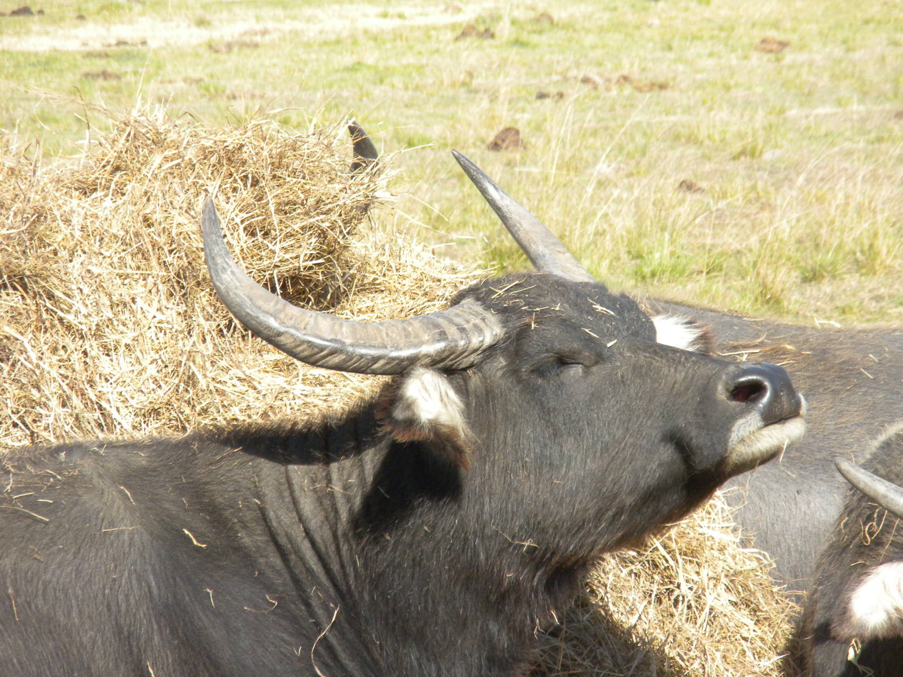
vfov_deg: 5.7
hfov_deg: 7.6
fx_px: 6782
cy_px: 338
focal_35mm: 260
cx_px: 452
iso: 237
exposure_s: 1/554
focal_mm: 46.2
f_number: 5.3
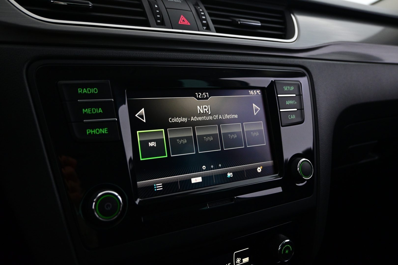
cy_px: 132
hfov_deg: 63.2
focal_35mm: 29
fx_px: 323
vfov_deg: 44.6
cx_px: 199
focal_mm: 19.5
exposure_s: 1/30
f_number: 3.8
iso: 1600
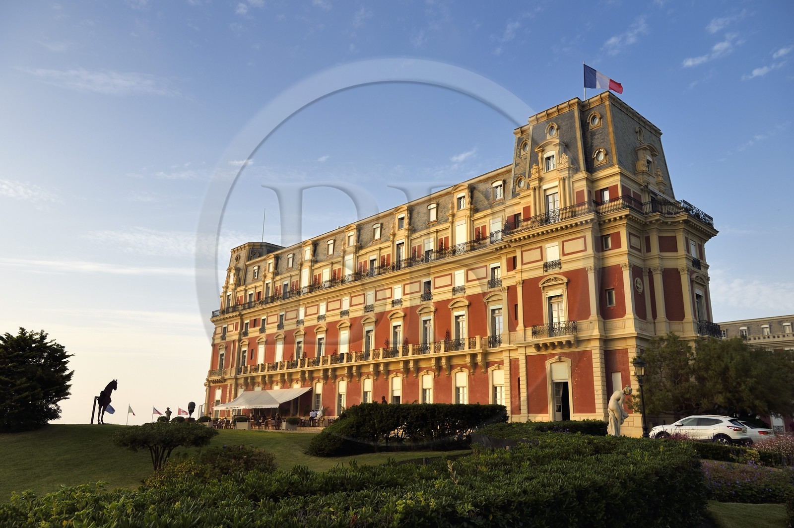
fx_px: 639
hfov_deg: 63.7
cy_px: 264
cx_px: 397
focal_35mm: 29
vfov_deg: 44.9
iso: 200
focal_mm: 29
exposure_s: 1/500
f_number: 7.1
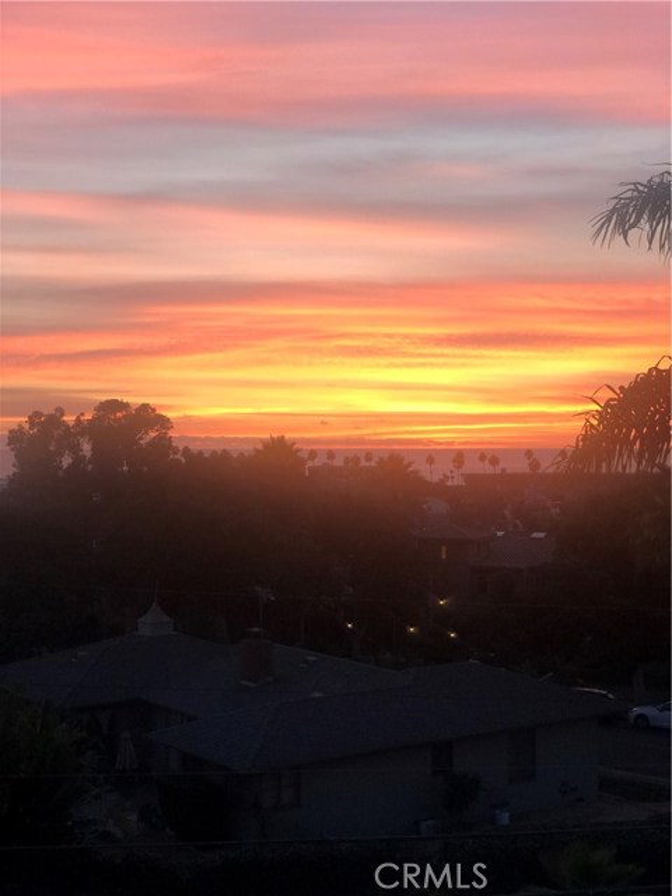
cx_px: 336
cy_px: 448
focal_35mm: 52
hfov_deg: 28.0
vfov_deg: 36.8
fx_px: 1346
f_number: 2.4
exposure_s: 1/60
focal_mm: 6
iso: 64
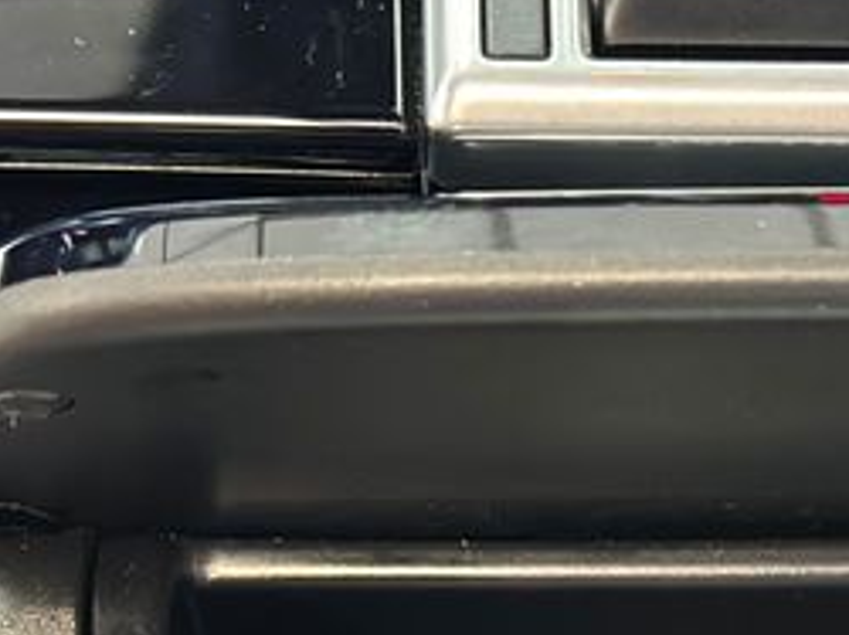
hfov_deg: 15.8
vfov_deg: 11.8
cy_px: 771
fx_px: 3014
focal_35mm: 123
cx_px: 808
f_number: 1.78
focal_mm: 6.86
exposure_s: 1/30
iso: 640
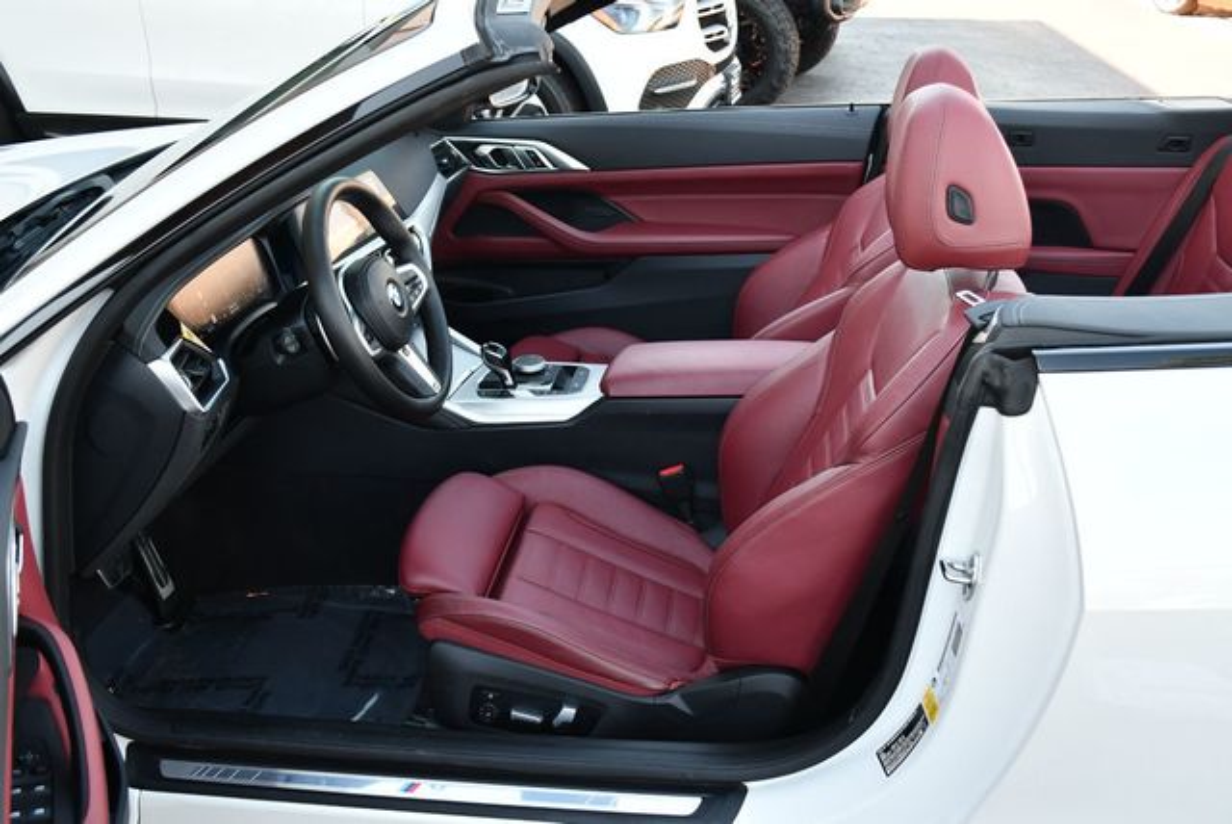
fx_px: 1233
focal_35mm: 36
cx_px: 616
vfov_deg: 36.9
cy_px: 412
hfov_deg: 53.1
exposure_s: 1/250
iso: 400
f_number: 3.5
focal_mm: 18
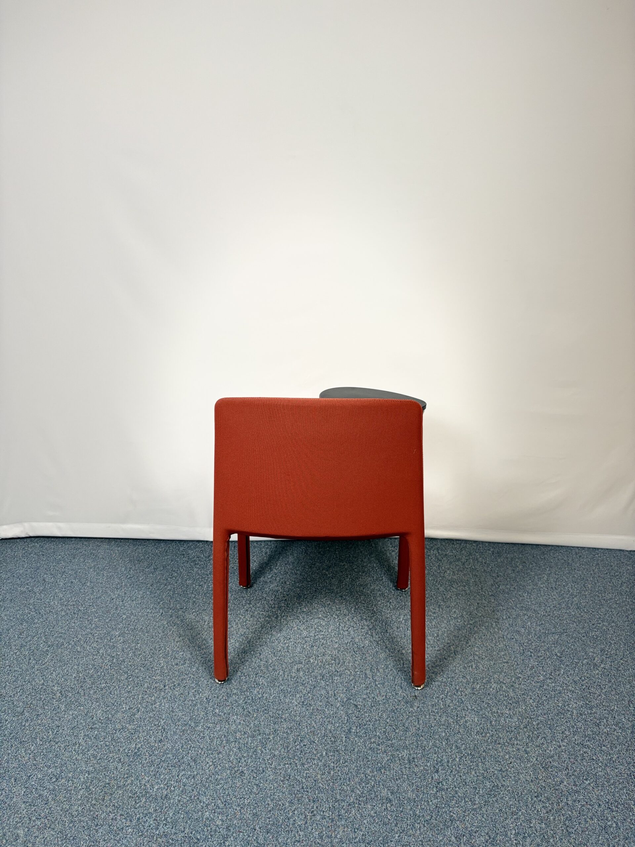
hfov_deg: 53.1
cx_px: 318
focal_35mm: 26
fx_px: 636
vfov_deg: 67.3
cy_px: 424
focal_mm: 5.96
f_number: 1.6
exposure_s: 1/100
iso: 100
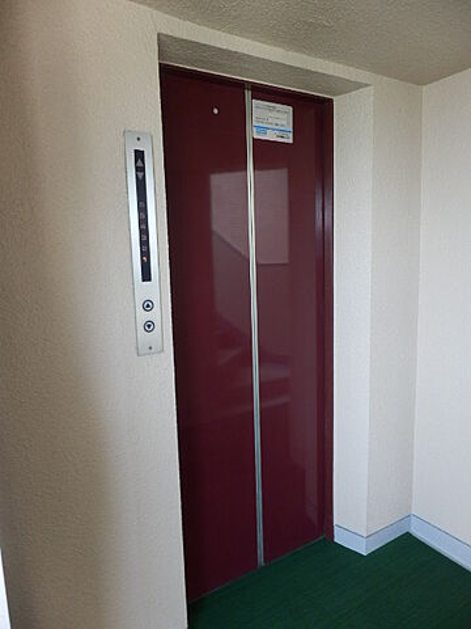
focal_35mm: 24
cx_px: 236
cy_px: 314
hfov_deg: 56.8
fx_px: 435
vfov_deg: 71.6
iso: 125
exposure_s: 1/30
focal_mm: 4.2
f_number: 3
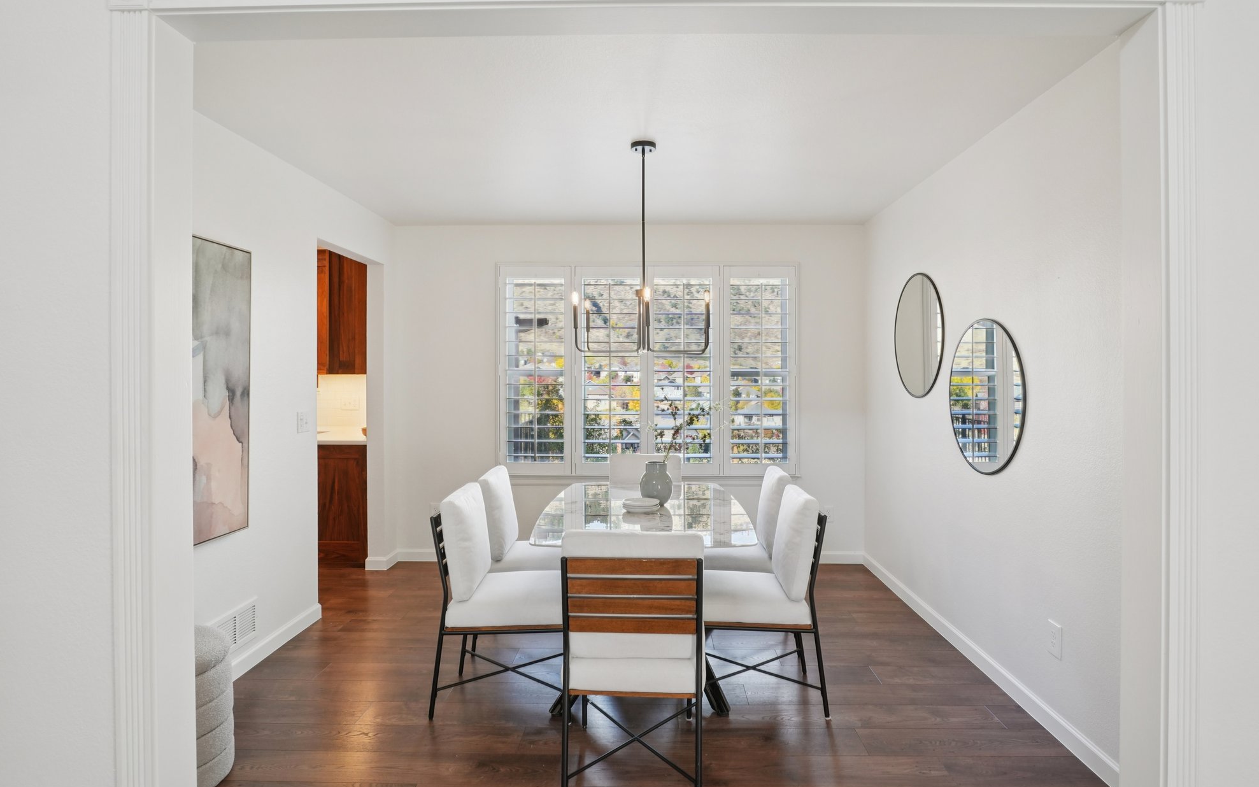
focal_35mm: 19
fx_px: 652
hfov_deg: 88.0
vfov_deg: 62.2
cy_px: 379
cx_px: 627
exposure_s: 1/30
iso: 250
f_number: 8
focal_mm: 12
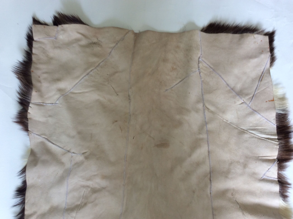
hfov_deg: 56.9
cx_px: 146
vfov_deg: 44.1
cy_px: 110
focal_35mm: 32
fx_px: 270
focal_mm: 3.3
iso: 32
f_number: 2.4
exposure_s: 1/25
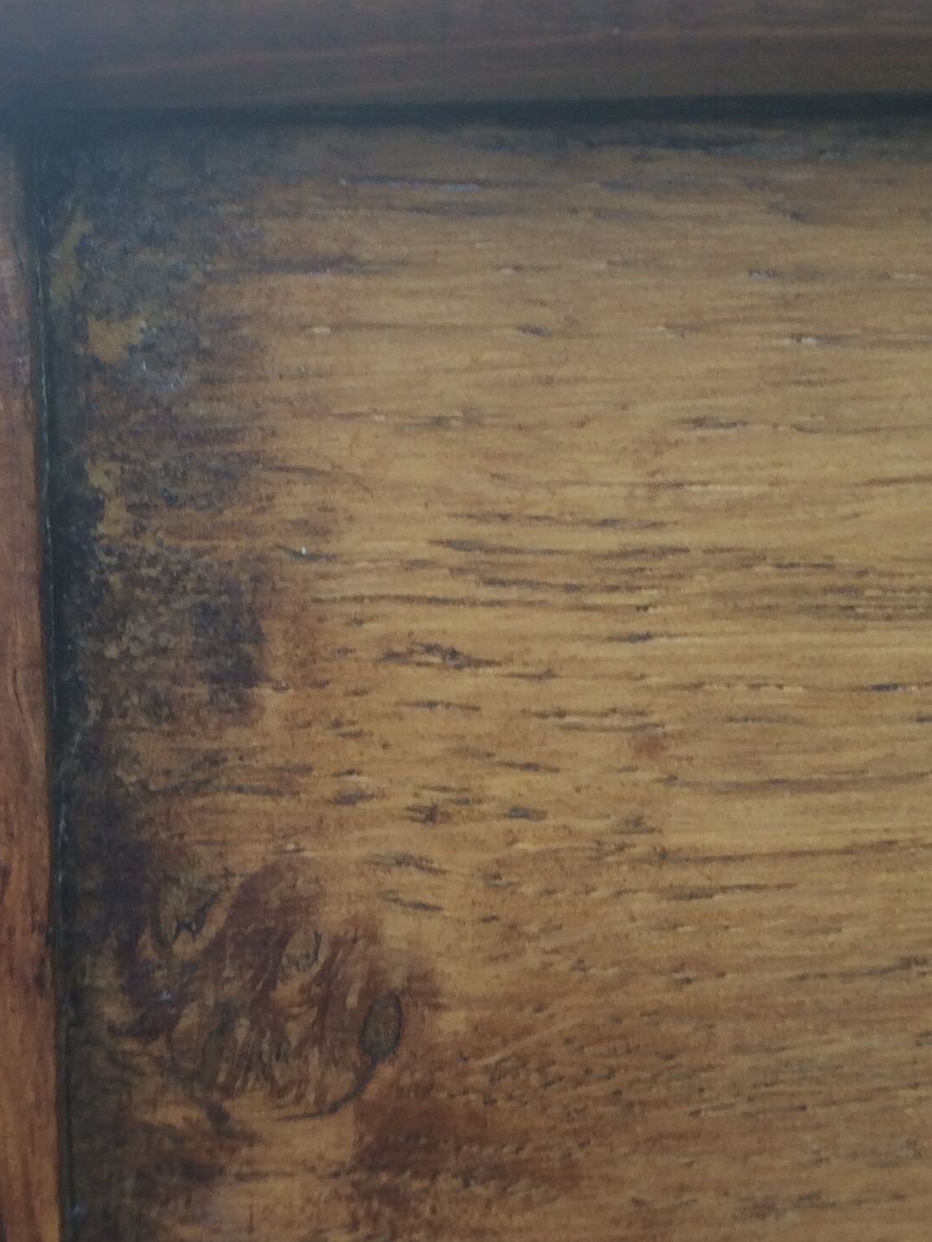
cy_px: 946
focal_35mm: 65
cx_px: 108
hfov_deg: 22.1
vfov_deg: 29.3
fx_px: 2333
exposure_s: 1/100
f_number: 2.2
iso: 40
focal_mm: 4.15
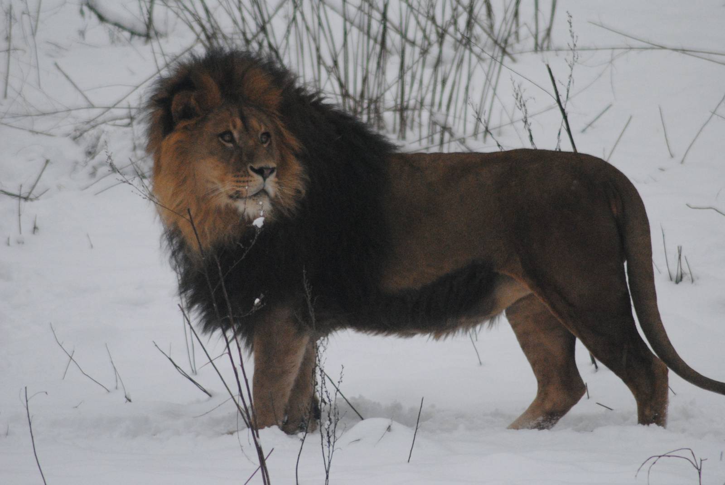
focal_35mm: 450
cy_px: 242
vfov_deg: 3.1
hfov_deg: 4.6
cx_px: 362
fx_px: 9073
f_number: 5.6
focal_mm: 300
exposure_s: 1/500
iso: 1250
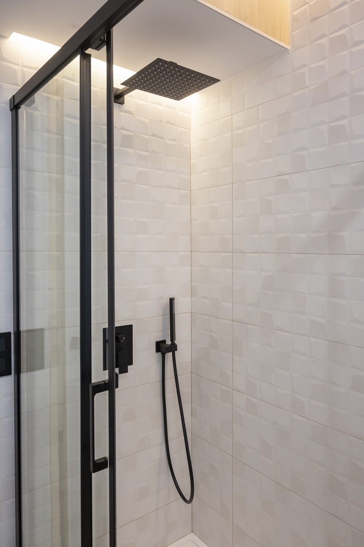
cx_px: 182
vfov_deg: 73.8
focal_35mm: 24
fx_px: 365
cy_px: 274
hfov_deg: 53.1
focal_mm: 24
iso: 1250
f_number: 7.1
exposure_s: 1/60
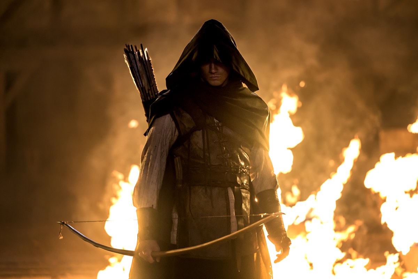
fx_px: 1742
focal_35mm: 150
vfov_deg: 9.1
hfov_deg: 13.7
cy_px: 140
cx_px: 209
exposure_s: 1/250
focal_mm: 150
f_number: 2.8
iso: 2000
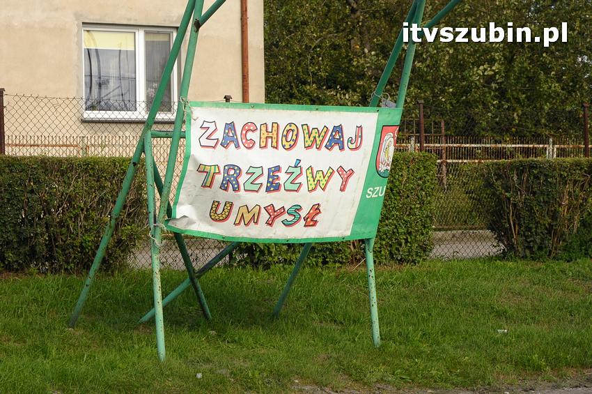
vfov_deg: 13.0
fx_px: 1725
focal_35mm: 105
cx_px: 296
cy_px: 197
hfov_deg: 19.5
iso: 800
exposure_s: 1/1000
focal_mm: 70
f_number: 8
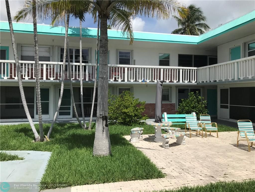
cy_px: 96
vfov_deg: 49.7
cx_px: 128
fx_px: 206
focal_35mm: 28
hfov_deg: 63.4
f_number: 1.8
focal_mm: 3.99
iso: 20
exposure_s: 1/3831
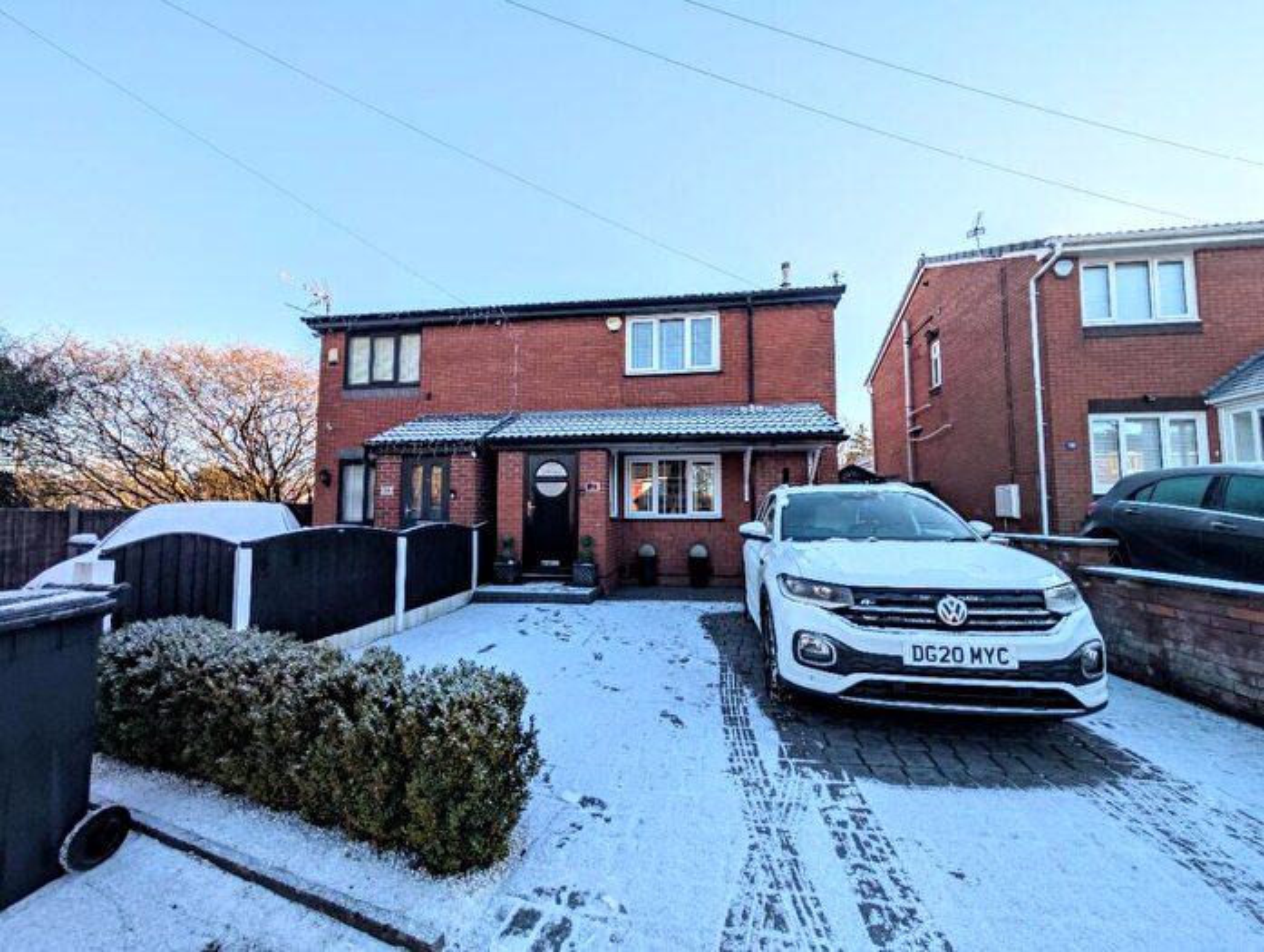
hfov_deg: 110.4
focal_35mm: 12
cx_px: 632
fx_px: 439
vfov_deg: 94.7
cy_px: 476
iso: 53
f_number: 1.7
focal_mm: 2.02
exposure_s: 1/1555
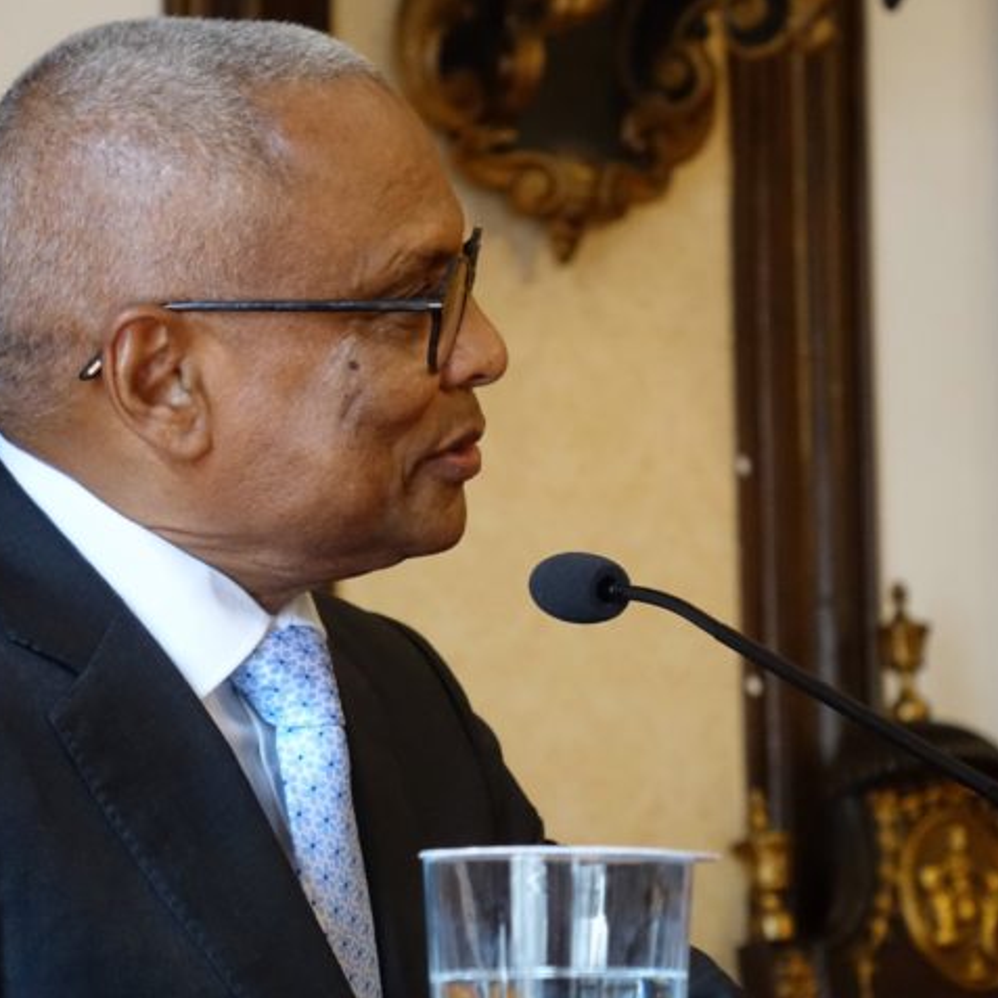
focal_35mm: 173
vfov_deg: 10.1
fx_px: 5643
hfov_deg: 10.1
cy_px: 498
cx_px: 490
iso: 2000
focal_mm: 49.44
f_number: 4
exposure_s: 1/250
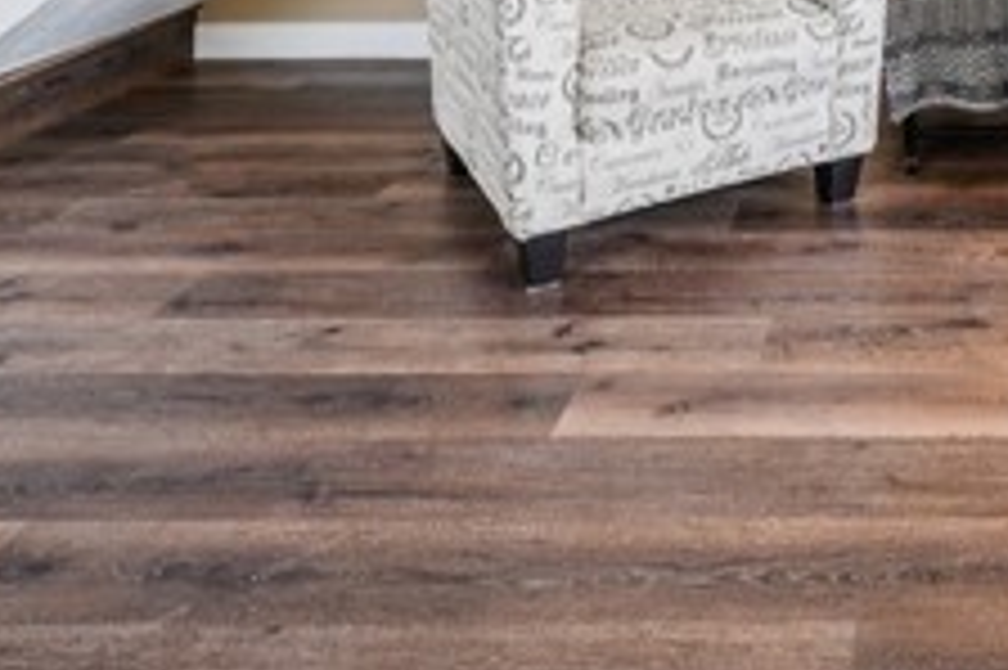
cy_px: -265
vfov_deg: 26.6
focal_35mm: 40
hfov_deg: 43.1
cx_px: 958
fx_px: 1119
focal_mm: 14
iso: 400
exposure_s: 1/10
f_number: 8
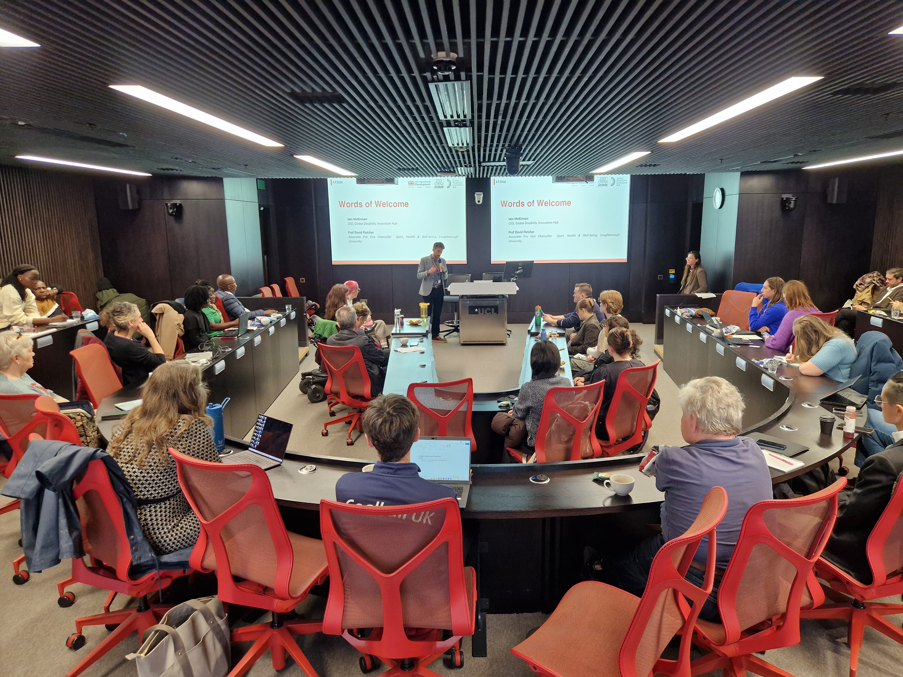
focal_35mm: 23
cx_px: 452
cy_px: 338
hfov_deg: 73.9
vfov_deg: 58.9
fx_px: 600
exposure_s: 1/100
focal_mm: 5.4
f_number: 1.8
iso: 250
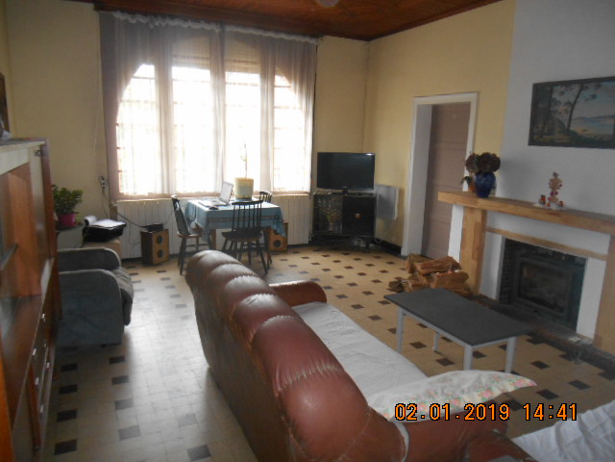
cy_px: 231
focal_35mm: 26
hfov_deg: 67.3
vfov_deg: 53.1
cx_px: 308
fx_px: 462
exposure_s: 1/25
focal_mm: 4.7
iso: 360
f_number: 3.4
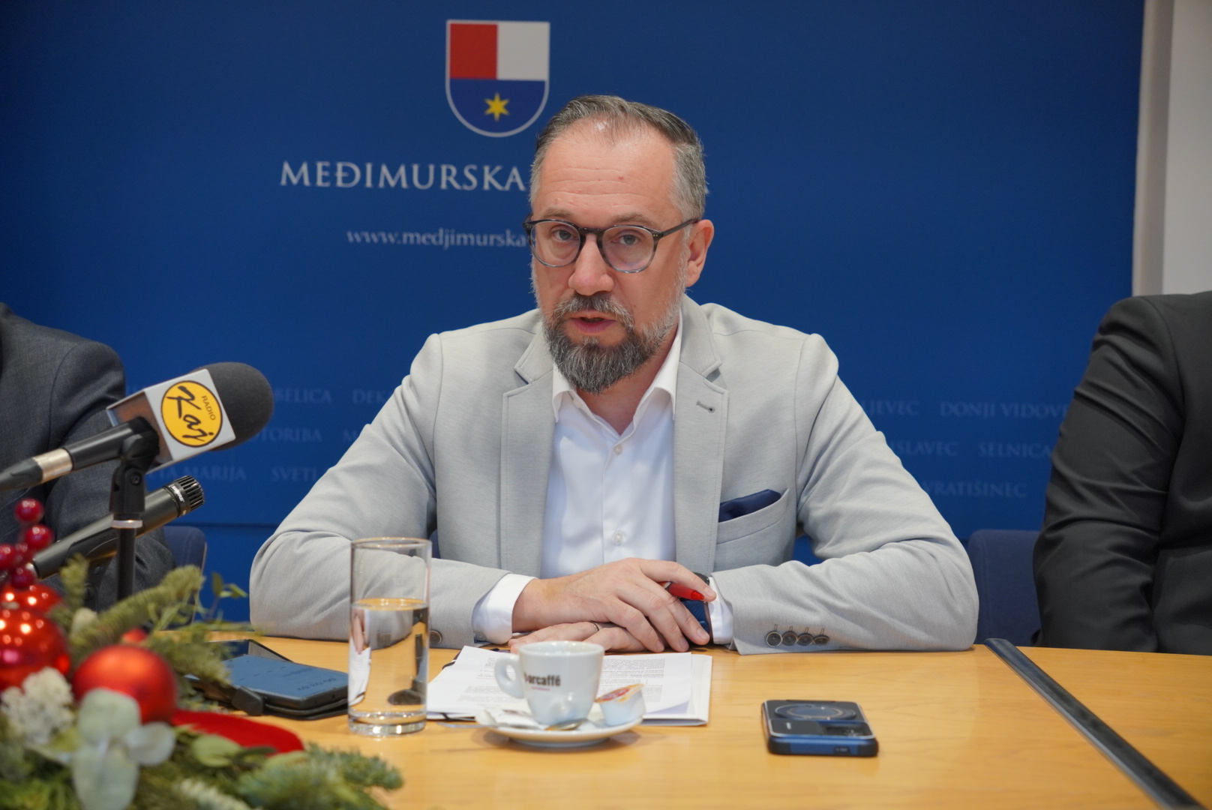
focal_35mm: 52
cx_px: 606
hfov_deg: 38.3
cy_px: 405
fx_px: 1743
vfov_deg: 26.2
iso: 1000
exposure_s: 1/160
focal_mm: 34.5
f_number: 3.5
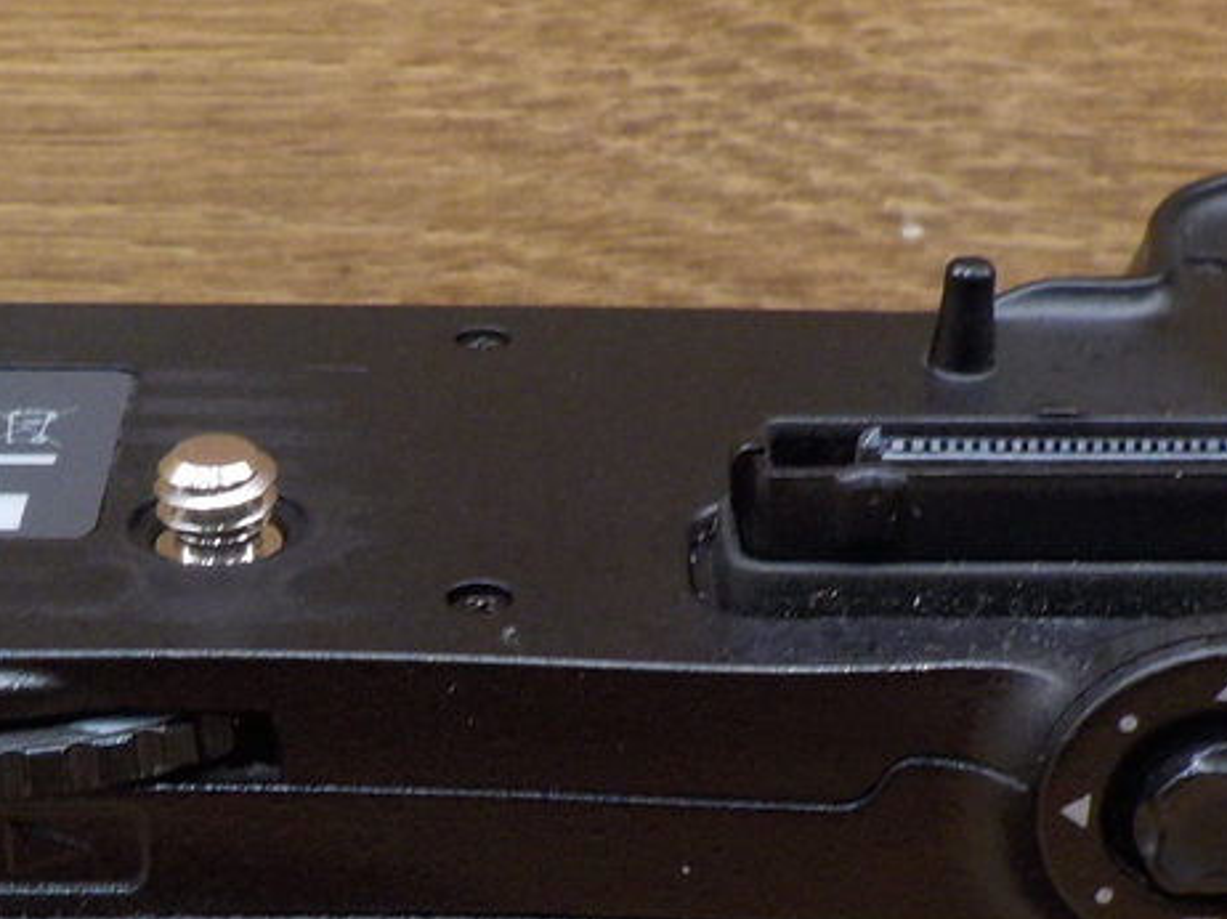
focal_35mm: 78
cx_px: 478
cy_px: 717
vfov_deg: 18.7
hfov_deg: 25.0
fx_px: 2763
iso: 160
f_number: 3.3
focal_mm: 4.1
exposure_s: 1/30
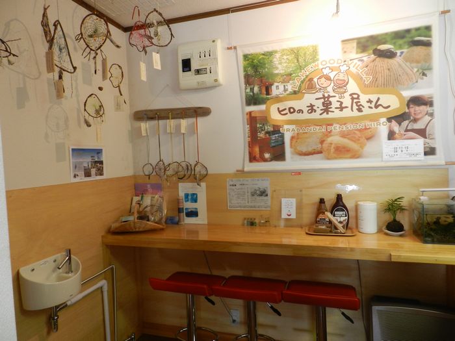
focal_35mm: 23
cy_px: 170
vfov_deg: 58.9
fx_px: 302
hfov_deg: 73.9
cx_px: 228
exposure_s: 1/30
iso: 220
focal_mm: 4
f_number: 3.4
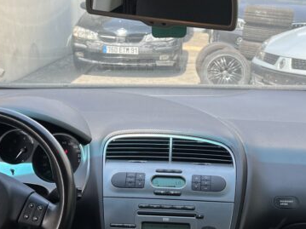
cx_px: 166
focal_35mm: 58
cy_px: 131
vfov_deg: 25.2
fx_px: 513
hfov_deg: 33.2
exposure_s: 1/646
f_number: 1.5
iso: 50
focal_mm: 5.7
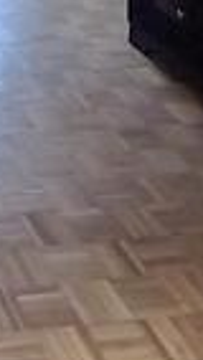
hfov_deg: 12.9
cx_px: -221
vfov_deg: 20.2
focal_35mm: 80
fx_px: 765
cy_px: -261
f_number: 2.2
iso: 125
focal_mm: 1.13
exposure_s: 1/29
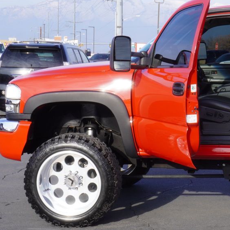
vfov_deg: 19.7
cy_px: 109
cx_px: 196
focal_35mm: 88
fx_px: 662
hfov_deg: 19.4
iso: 100
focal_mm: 38
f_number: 9
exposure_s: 1/100
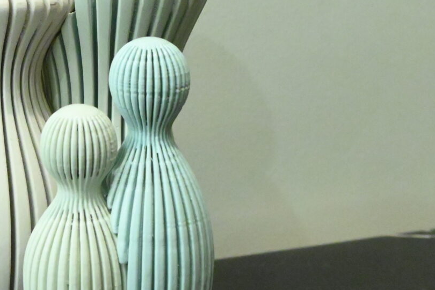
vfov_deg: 13.5
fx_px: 1203
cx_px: 119
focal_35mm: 100
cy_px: -2
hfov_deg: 20.4
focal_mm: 21
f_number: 4.5
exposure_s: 1/100
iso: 8000
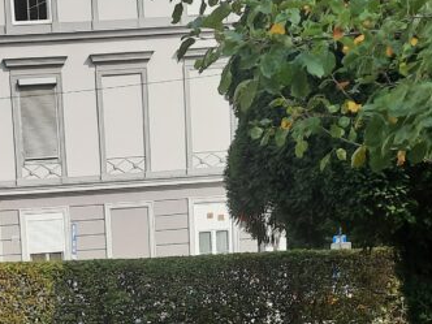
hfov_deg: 24.6
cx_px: 42
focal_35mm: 77
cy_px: 450
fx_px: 961
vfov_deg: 17.6
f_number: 2
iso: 32
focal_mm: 4.6
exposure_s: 1/604
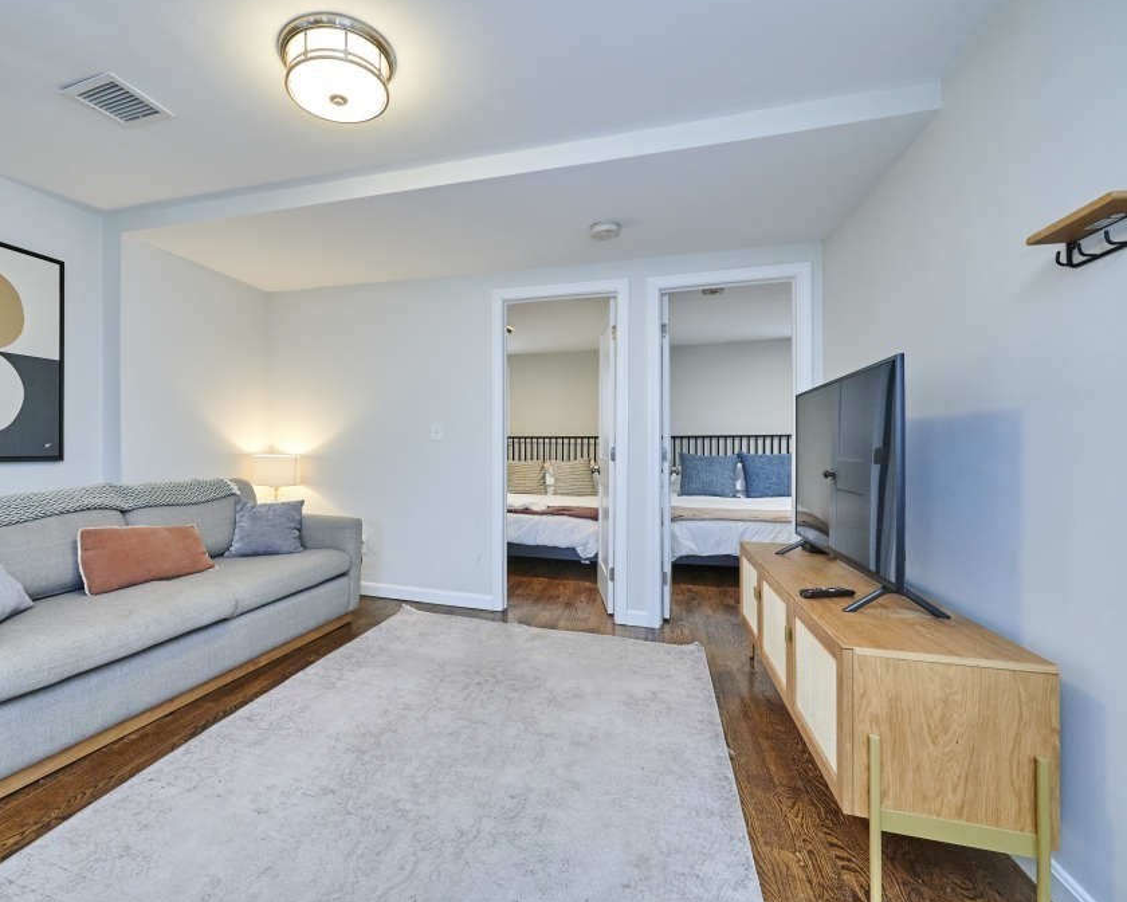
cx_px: 472
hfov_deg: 92.3
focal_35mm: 16
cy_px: 449
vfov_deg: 80.4
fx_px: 534
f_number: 5.6
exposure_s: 1/125
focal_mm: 14
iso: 1600
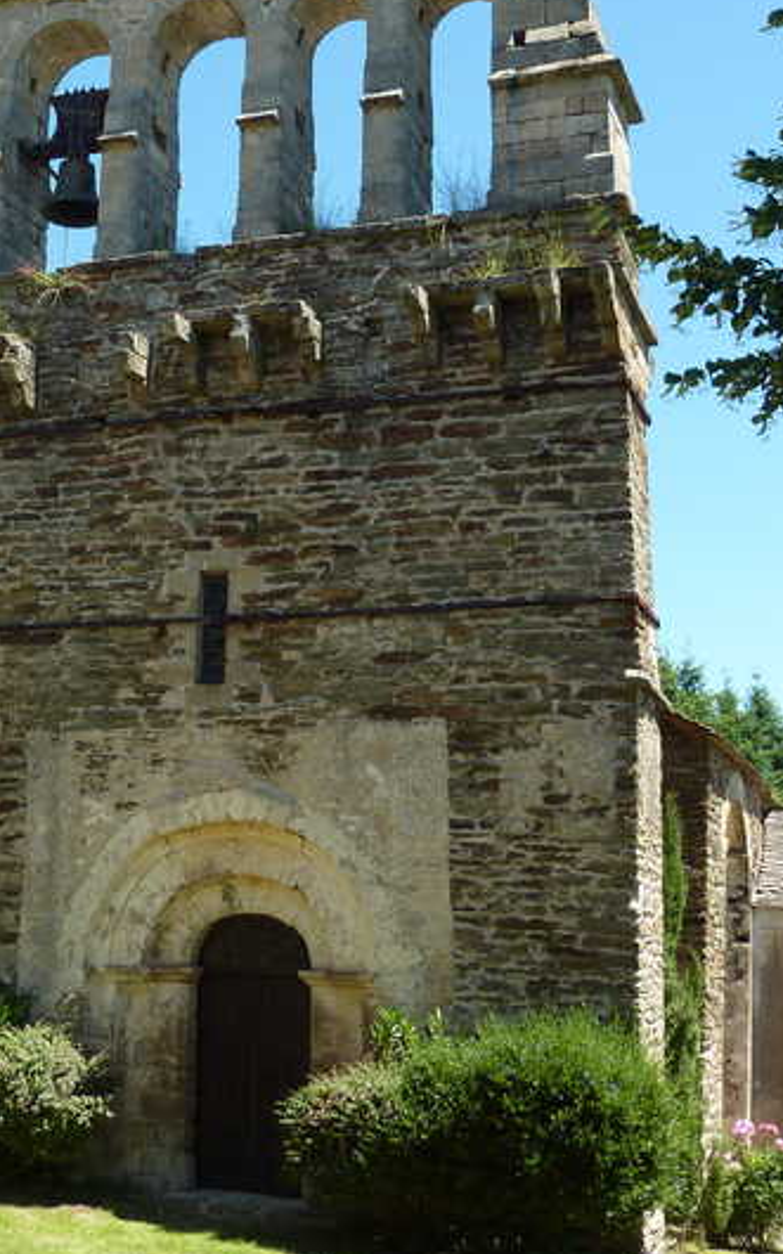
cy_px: 457
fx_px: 1640
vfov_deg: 41.5
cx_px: 289
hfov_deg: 26.8
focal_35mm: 48
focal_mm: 5
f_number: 4
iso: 100
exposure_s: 1/320
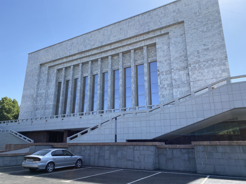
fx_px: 185
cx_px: 123
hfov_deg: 67.3
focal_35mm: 26
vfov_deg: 53.1
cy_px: 92
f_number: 1.8
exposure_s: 1/1504
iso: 32
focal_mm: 4.25
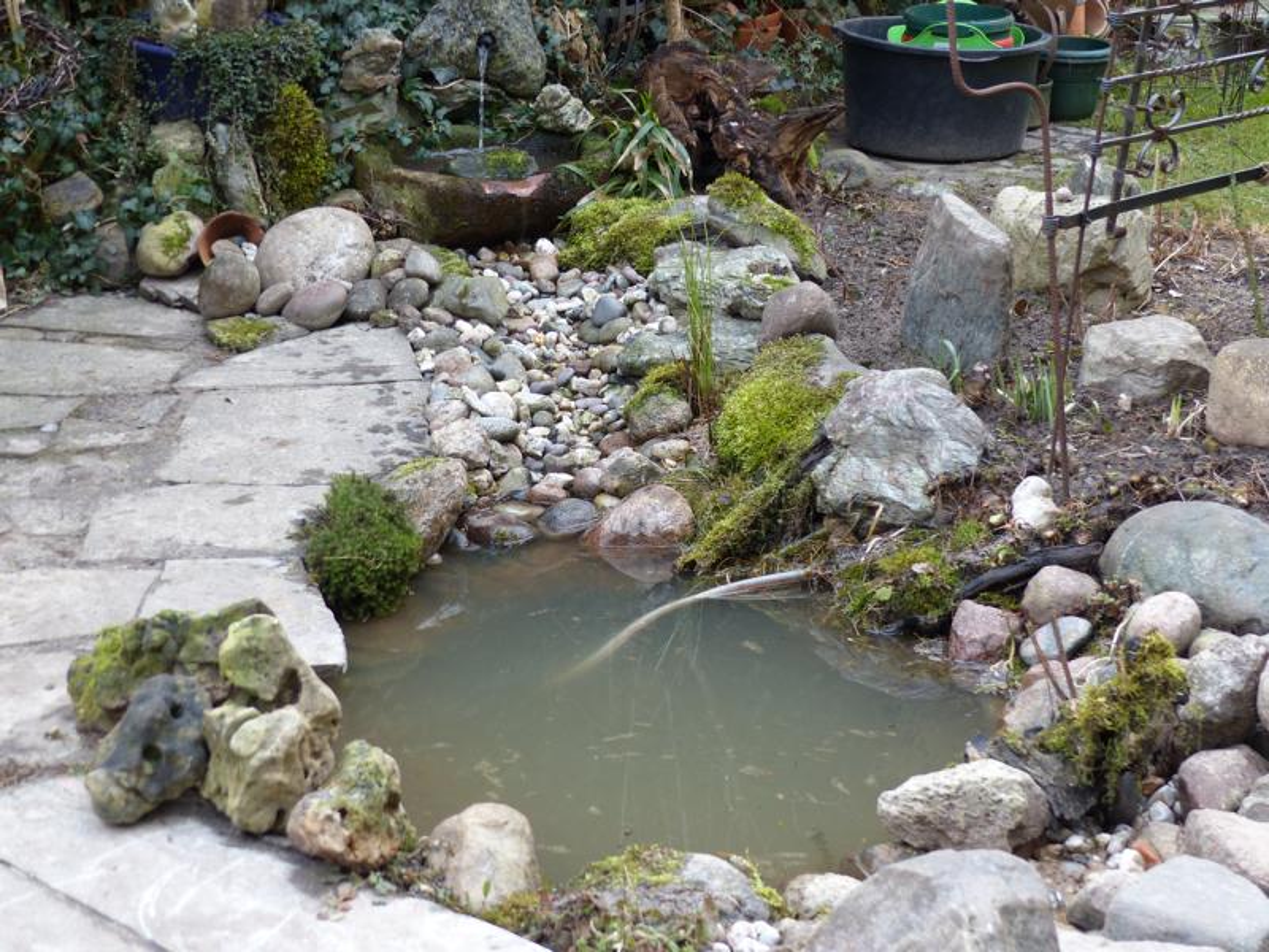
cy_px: 476
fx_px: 2529
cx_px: 634
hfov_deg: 28.2
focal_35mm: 69
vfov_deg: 21.3
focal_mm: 12.5
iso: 100
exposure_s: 1/100
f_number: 2.8
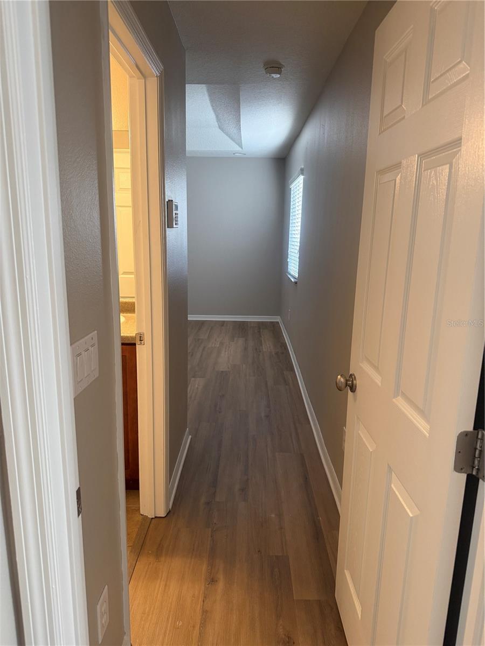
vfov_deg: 71.6
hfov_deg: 56.8
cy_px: 323
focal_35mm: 24
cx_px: 242
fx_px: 448
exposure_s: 1/120
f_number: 1.78
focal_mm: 6.76
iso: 250
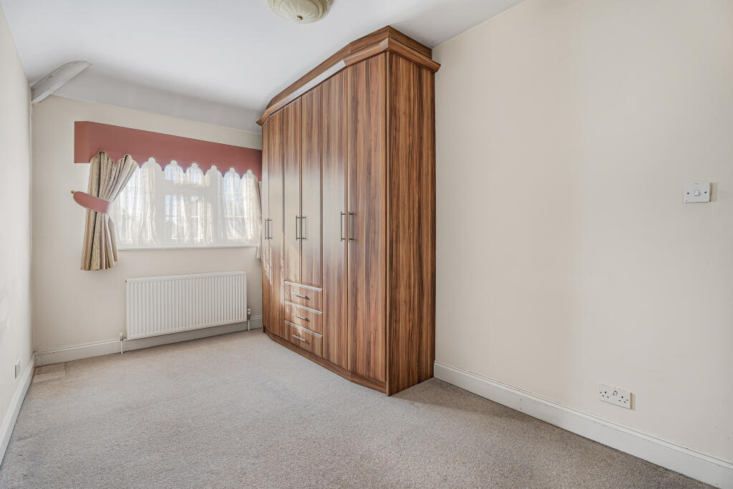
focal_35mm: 17
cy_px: 244
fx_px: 338
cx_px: 366
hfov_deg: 94.6
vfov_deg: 71.7
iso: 400
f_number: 9
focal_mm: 16.6
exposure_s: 1/5
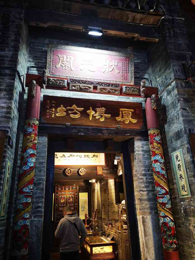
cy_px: 130
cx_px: 98
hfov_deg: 51.4
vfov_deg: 65.3
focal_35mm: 27
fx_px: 203
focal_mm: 3.95
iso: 250
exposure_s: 1/100
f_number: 1.8
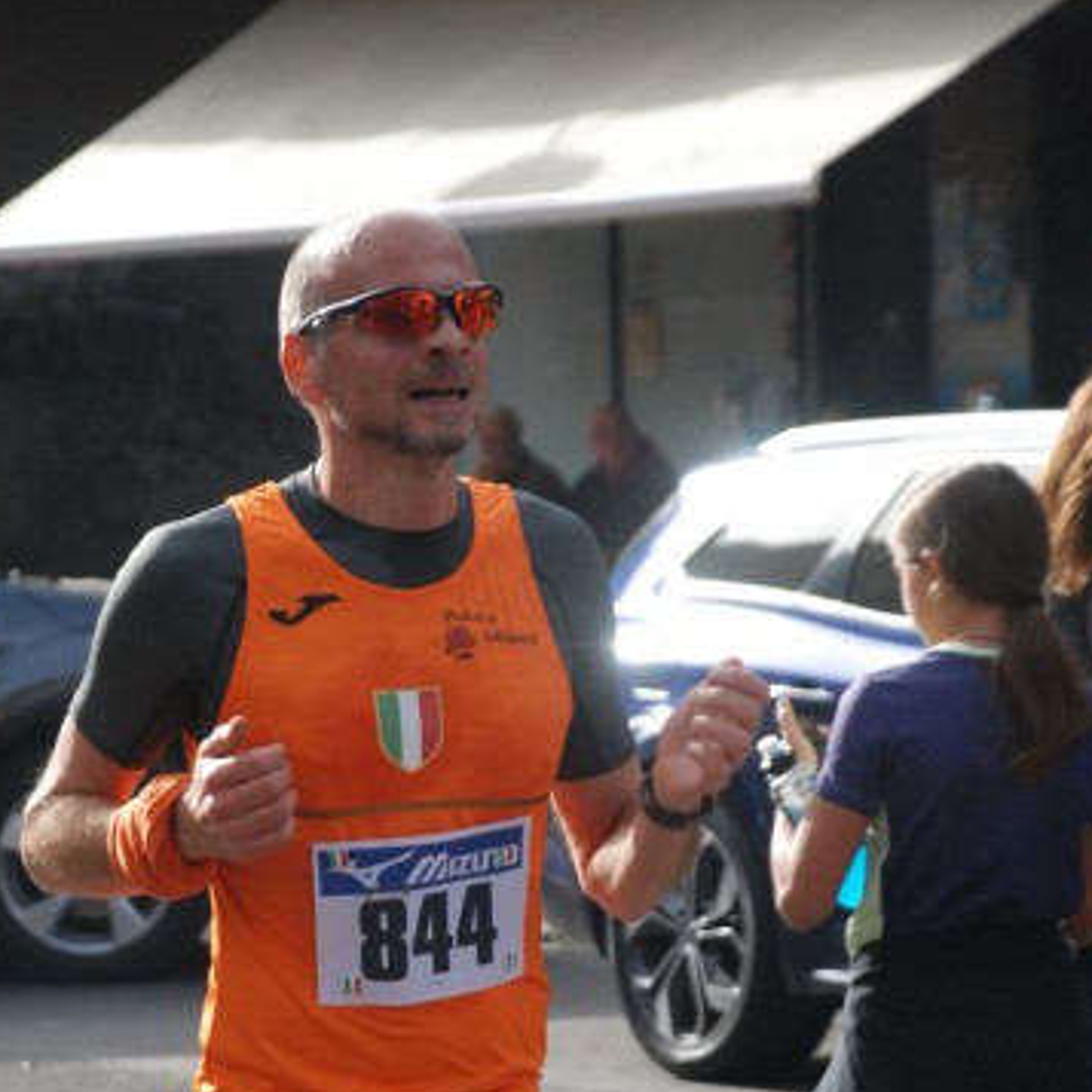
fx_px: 7673
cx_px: 528
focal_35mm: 215
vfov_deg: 8.1
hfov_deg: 8.1
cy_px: 853
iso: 1000
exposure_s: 1/800
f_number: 5.6
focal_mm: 100
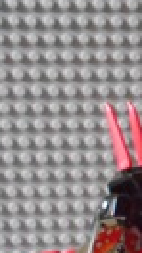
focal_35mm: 96
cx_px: 297
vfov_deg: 21.1
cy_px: 278
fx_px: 644
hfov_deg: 11.2
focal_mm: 4.6
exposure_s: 1/80
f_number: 3.2
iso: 800
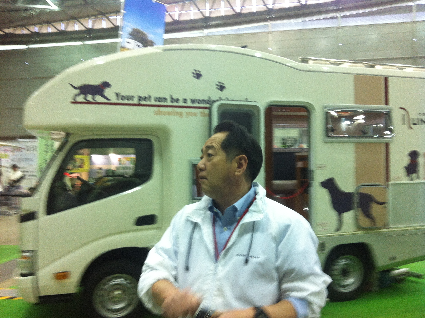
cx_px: 212
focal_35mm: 35
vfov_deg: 40.6
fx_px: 429
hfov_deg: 52.7
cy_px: 159
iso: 100
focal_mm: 3.85
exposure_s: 1/17
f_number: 2.8
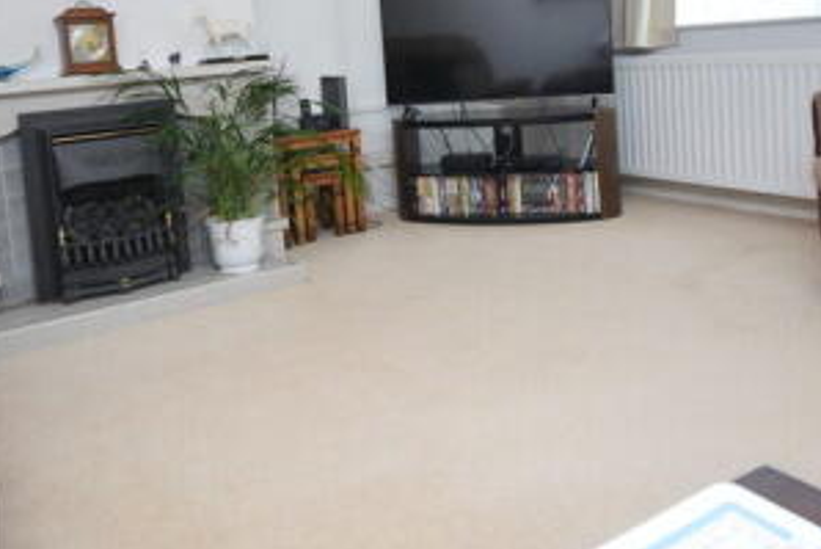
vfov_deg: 38.6
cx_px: 404
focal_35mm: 33
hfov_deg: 57.2
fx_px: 753
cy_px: 114
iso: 450
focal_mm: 10
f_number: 4.5
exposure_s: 1/60
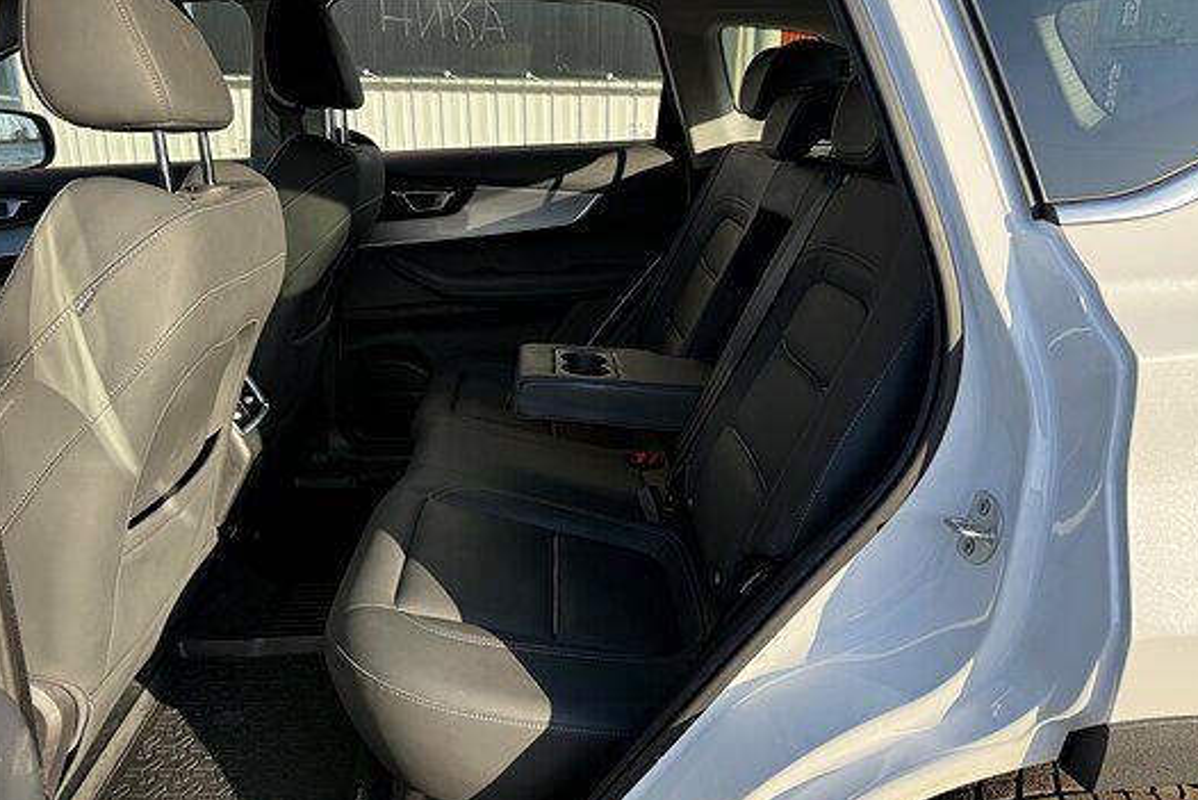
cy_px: 391
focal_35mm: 26
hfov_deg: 69.4
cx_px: 613
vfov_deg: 49.6
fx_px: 865
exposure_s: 1/1106
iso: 100
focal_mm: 6.76
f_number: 1.78
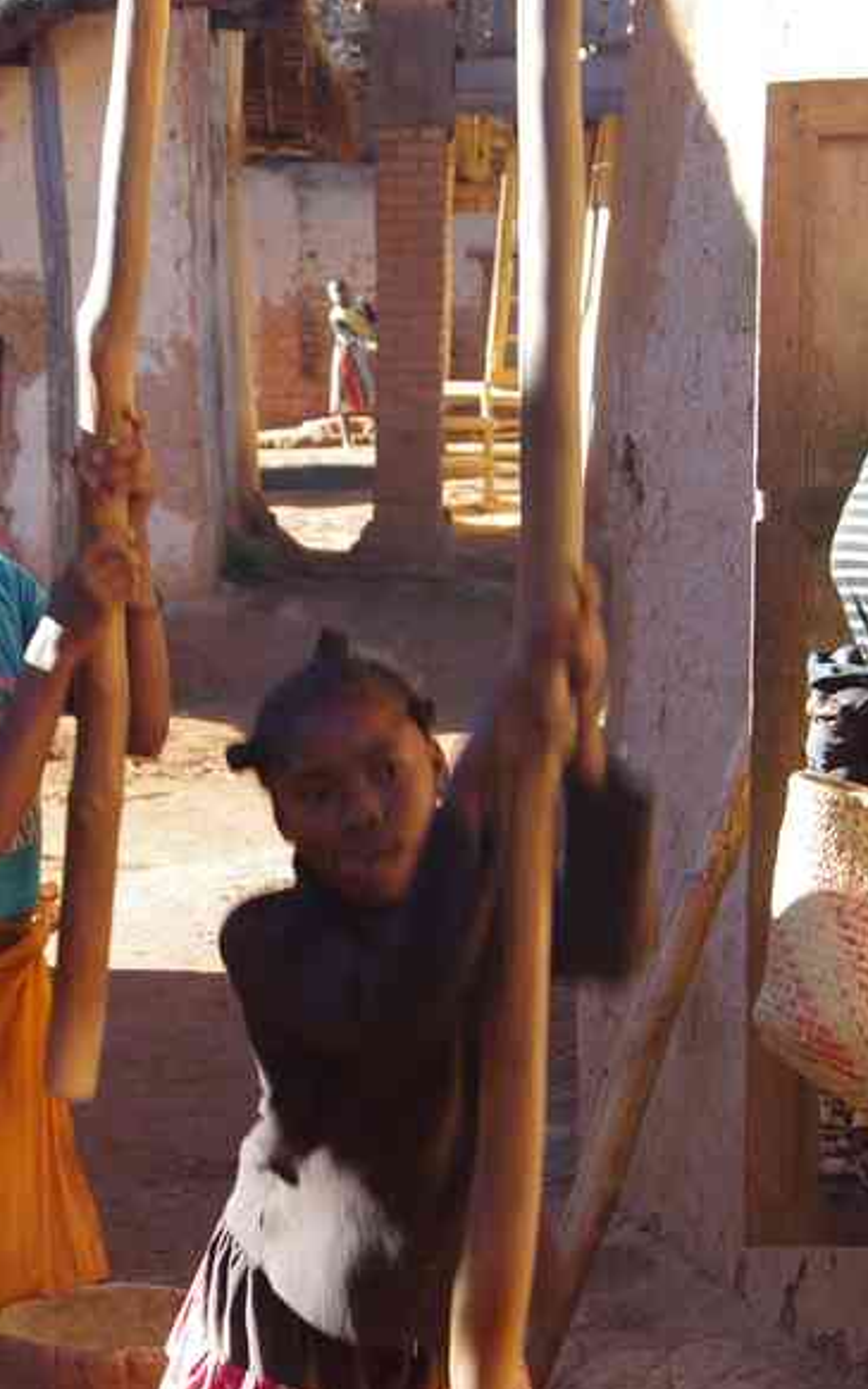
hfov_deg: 11.6
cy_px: 839
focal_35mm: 112
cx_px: 143
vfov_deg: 18.6
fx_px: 4237
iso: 400
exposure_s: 1/80
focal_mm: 42.5
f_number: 7.1
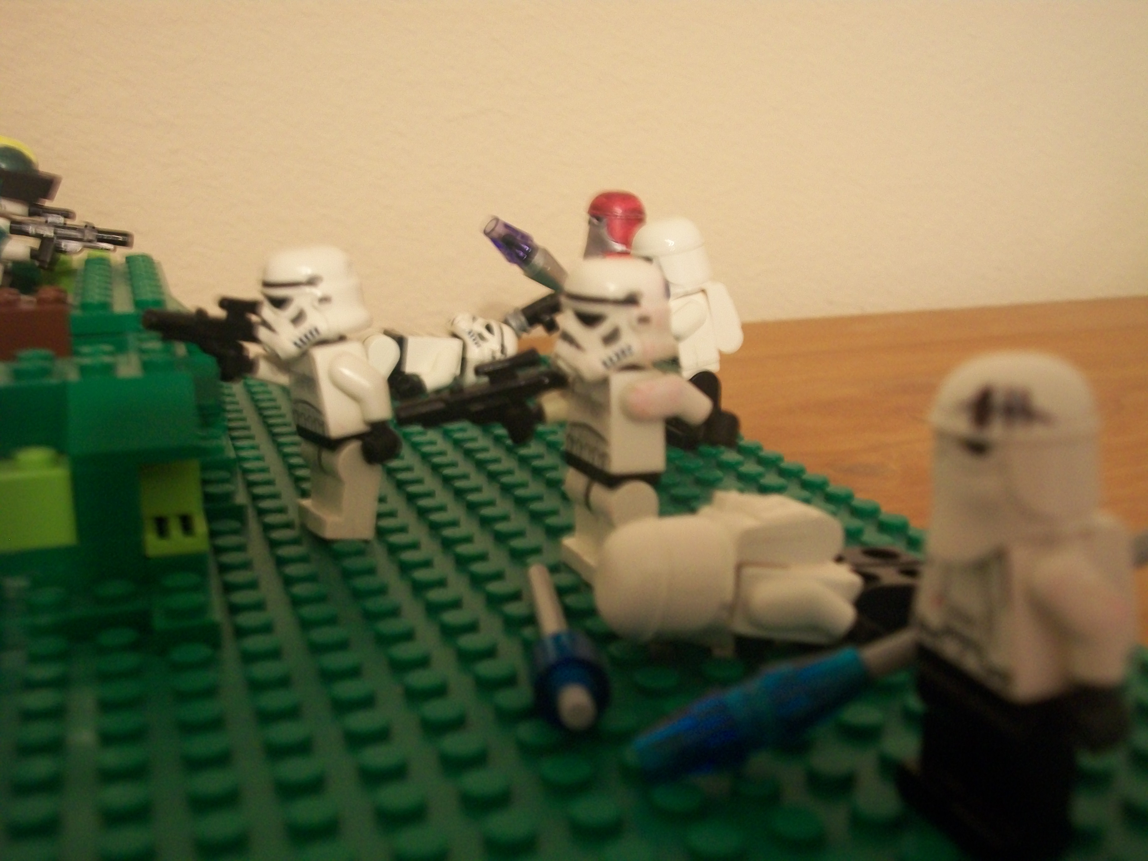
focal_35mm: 40
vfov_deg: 36.0
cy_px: 430
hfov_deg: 46.8
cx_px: 574
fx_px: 1327
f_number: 3.2
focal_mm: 7.1
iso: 177
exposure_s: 1/8
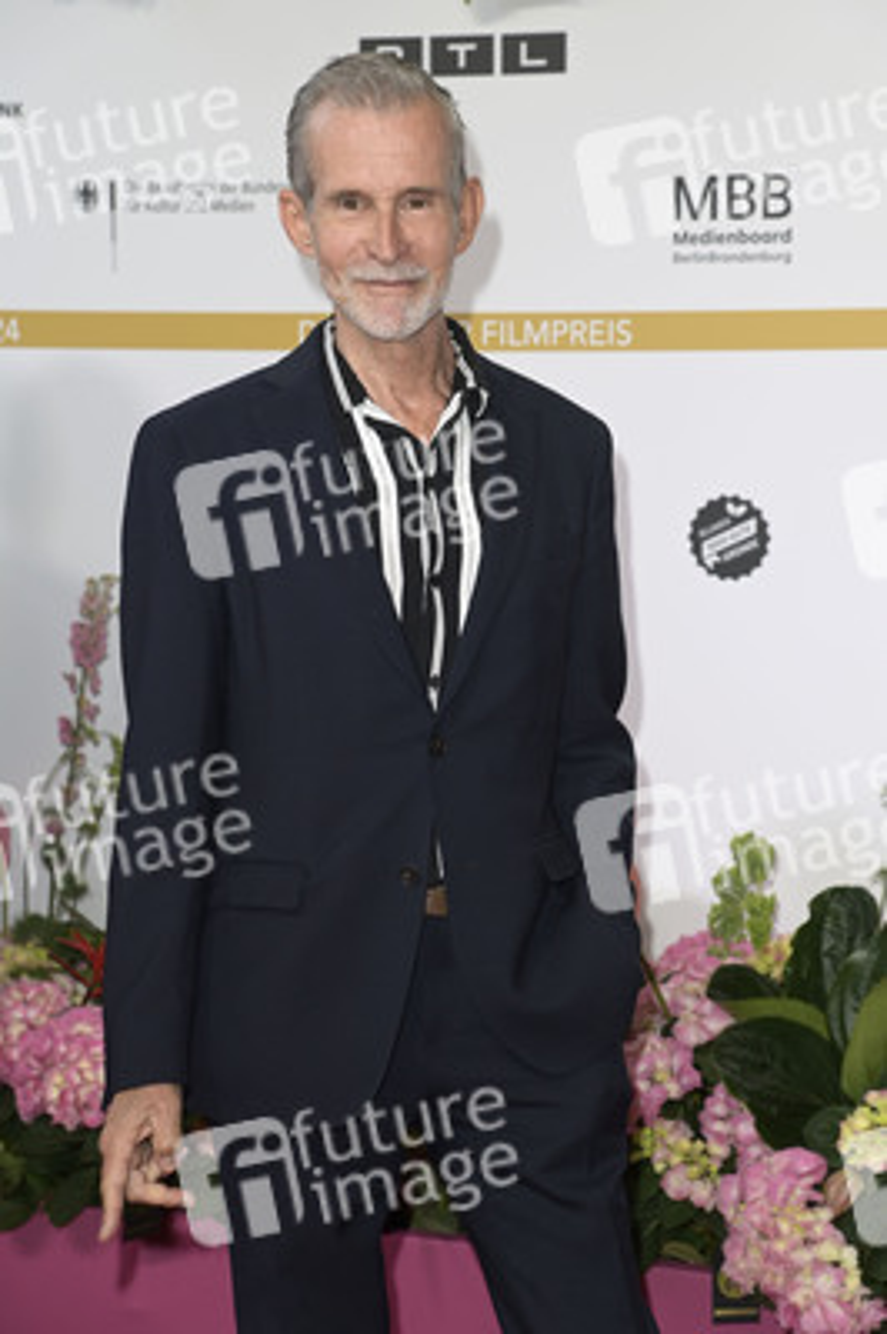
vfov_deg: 19.5
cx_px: 444
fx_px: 3887
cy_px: 667
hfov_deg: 13.0
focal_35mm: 105
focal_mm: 105
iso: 640
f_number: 6.3
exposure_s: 1/250
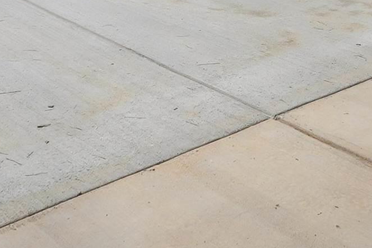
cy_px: -229
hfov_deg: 26.3
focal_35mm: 74
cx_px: 341
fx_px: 765
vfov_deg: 15.3
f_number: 8
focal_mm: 16
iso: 250
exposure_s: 1/1000
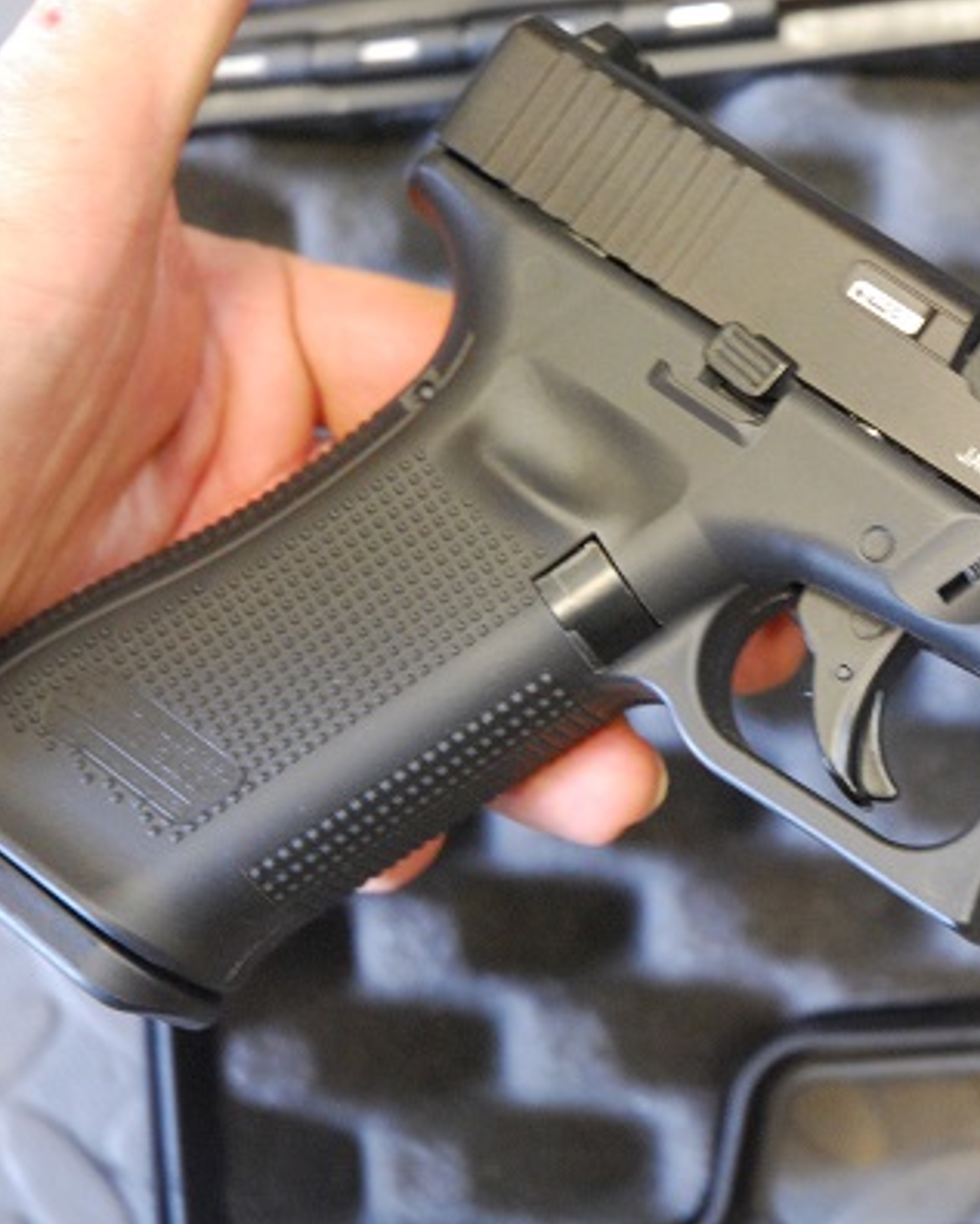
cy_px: 610
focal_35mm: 111
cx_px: 810
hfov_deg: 13.8
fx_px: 4023
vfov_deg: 17.3
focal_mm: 52
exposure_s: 1/20
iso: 1600
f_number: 4.5
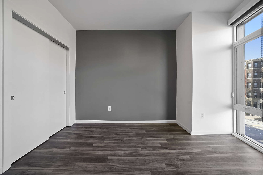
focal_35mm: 15
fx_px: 110
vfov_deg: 77.3
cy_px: 88
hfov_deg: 100.4
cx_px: 132
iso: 500
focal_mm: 10
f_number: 11
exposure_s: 1/8
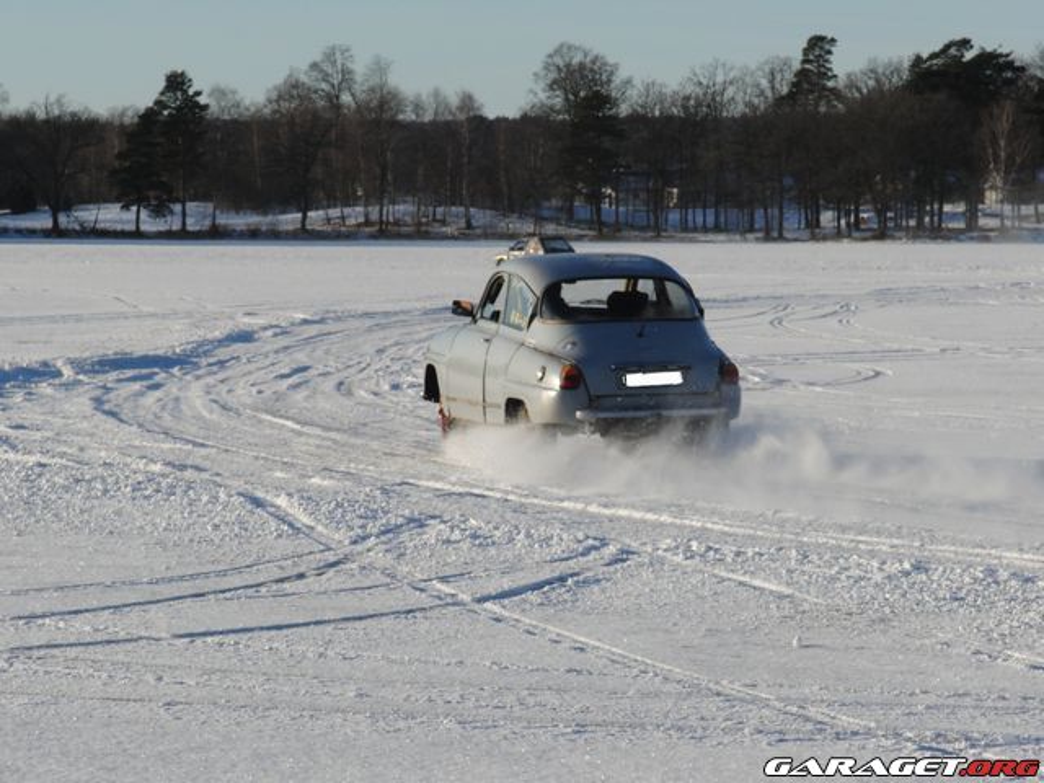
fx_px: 5489
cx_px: 522
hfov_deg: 10.9
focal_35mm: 182
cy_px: 392
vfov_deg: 8.2
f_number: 5.9
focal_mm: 36.9
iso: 100
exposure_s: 1/640
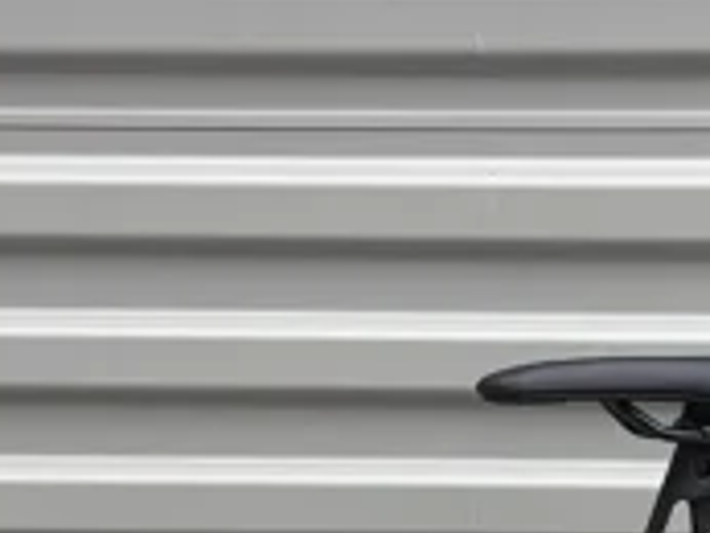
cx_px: 8
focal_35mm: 120
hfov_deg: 16.1
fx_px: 2463
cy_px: 1214
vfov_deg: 10.8
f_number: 1.6
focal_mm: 5.96
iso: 32
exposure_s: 1/147
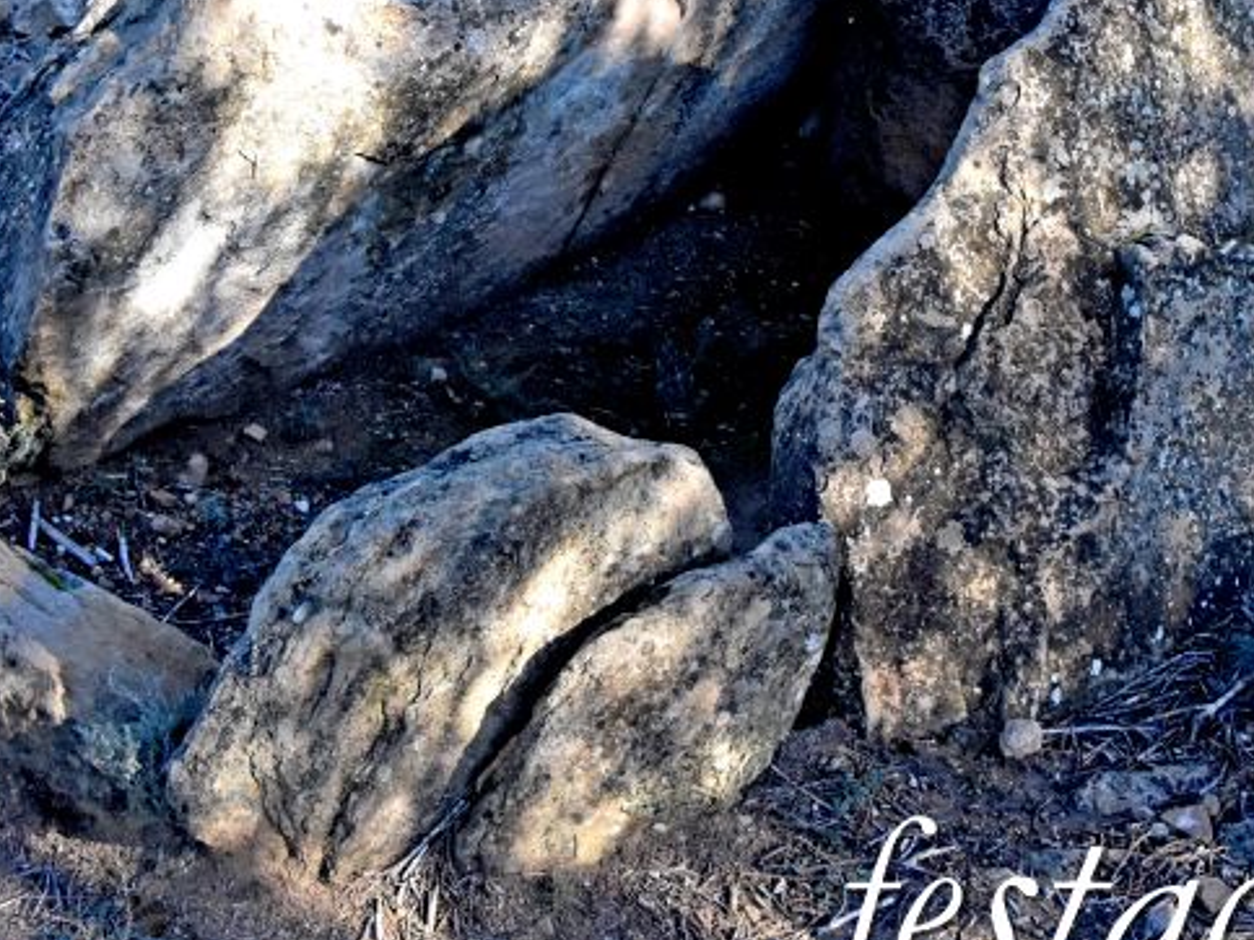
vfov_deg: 26.0
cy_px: 161
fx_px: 1992
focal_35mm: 55
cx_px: 675
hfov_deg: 34.9
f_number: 11
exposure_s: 1/500
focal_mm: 18
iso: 1600
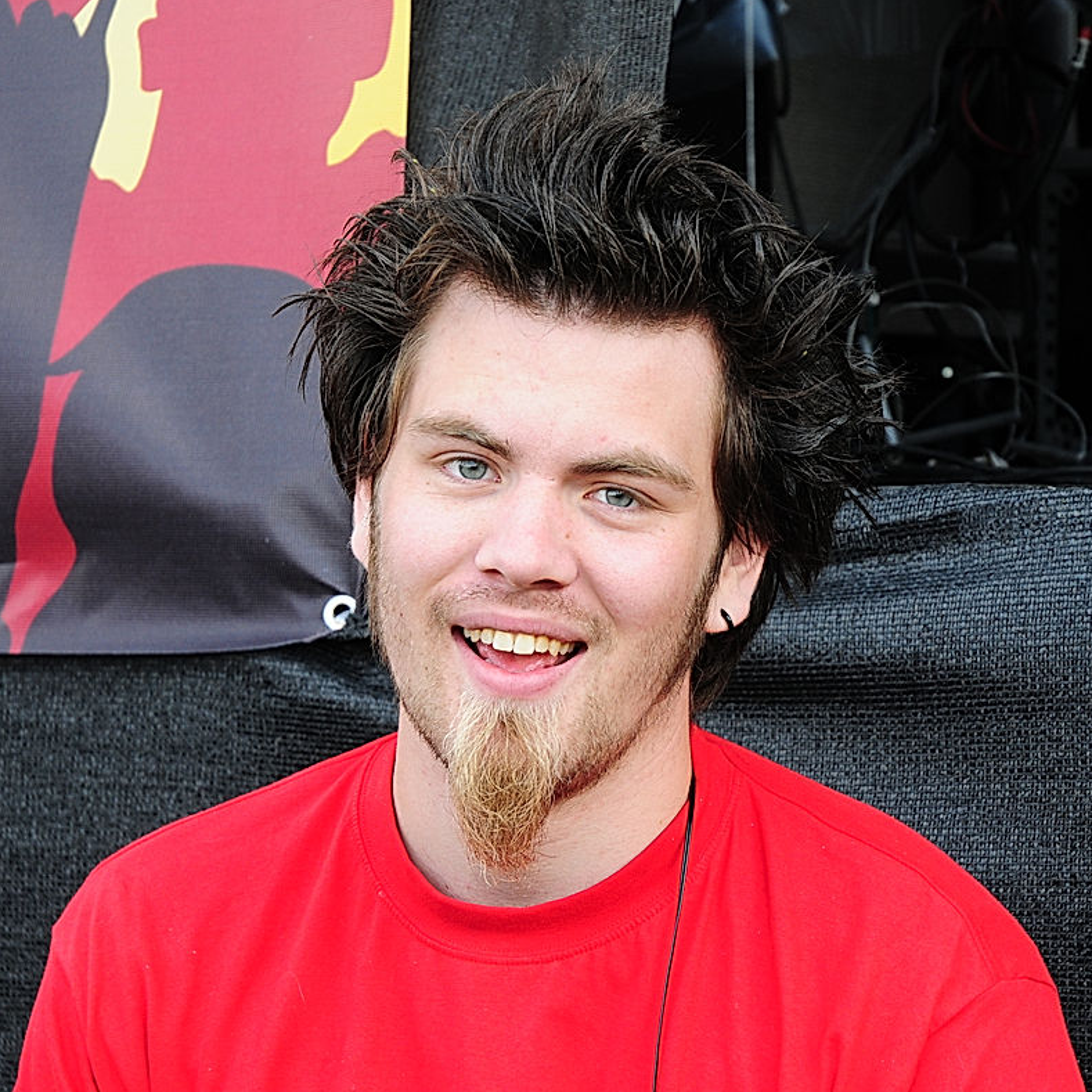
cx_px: 707
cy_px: 549
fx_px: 4283
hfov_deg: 14.5
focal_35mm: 120
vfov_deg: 14.5
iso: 400
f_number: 5.6
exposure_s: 1/125
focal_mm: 62
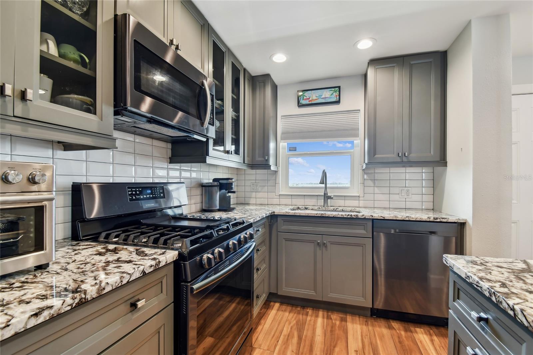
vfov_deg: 77.3
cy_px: 178
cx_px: 266
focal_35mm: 15
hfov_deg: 100.4
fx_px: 222
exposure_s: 1/4
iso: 100
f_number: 7.1
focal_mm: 10
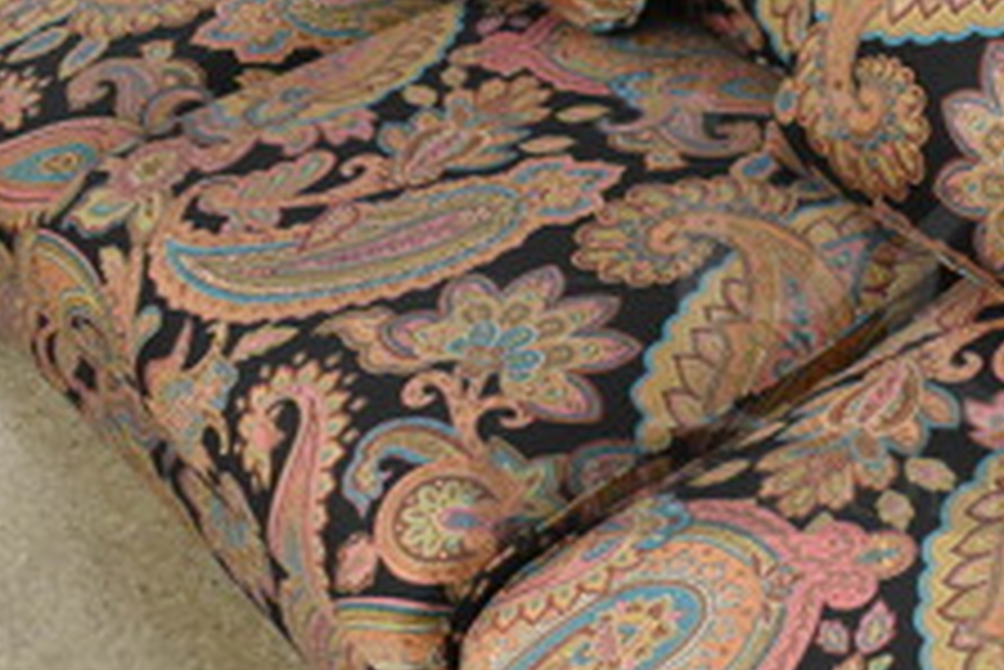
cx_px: 972
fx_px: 2065
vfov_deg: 18.4
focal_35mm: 74
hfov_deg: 26.1
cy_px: 297
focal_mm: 18
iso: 3600
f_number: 3.5
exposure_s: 1/125
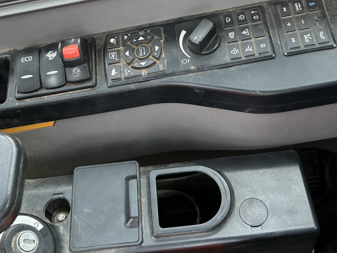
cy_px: 60
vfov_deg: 29.7
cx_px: 166
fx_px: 467
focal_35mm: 48
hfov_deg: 39.7
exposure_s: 1/176
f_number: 1.5
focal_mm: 5.7
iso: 50
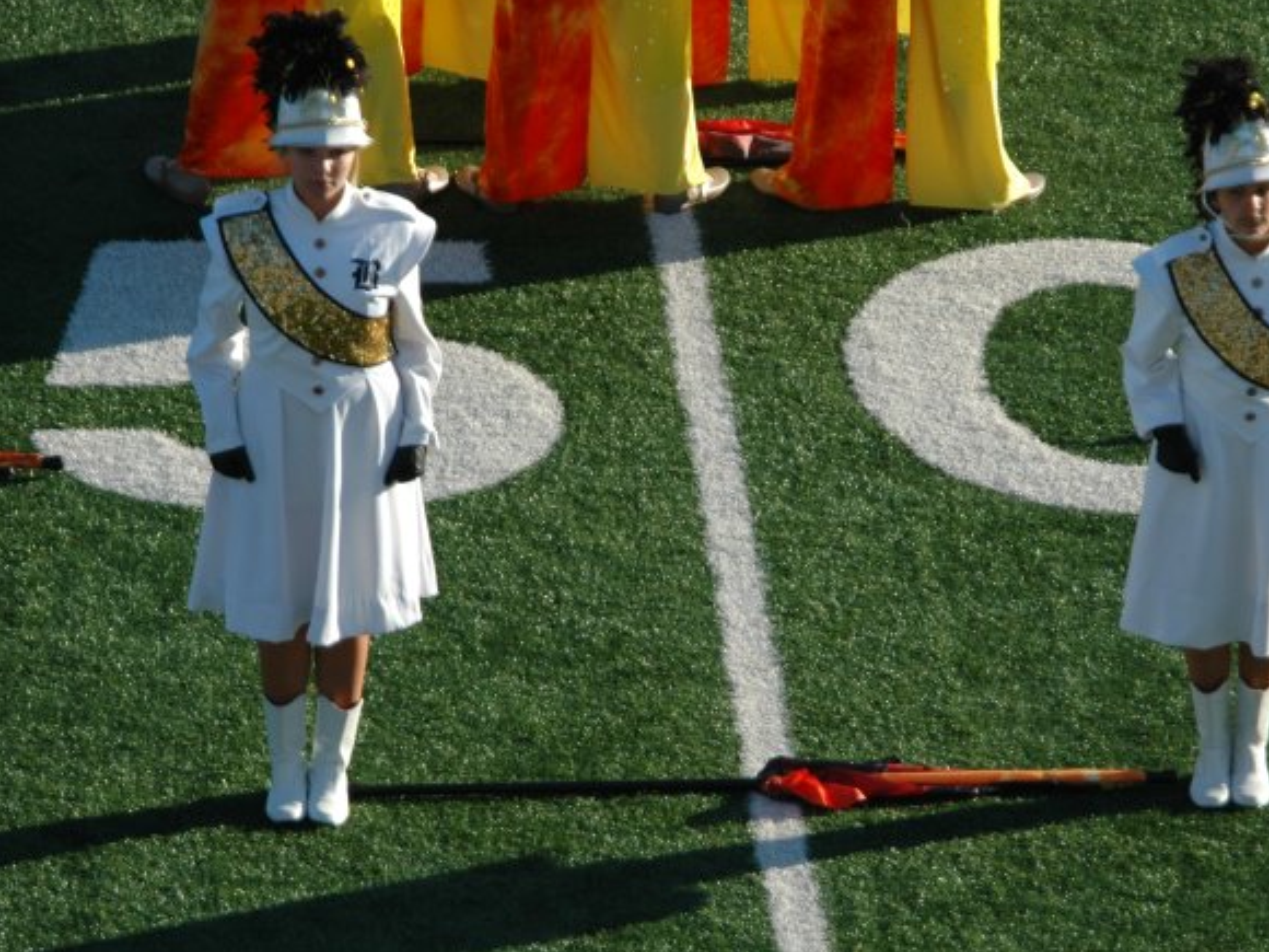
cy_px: 453
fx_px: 18953
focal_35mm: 517
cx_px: 783
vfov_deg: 2.9
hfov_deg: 3.8
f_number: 5.6
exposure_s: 1/500
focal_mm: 260
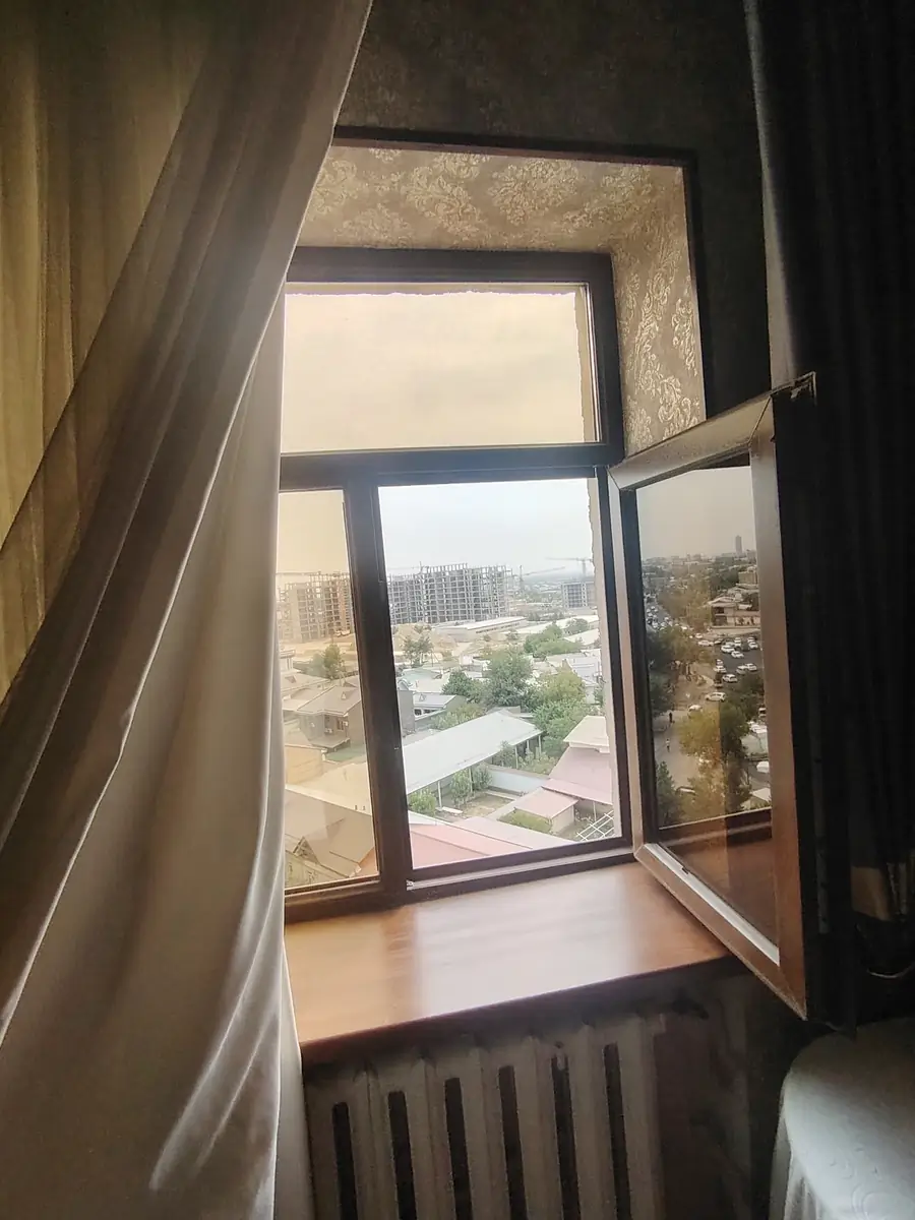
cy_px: 610
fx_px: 599
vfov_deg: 91.0
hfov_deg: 74.7
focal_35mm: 17
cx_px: 458
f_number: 2.2
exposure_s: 1/603
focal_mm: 1.42
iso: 100
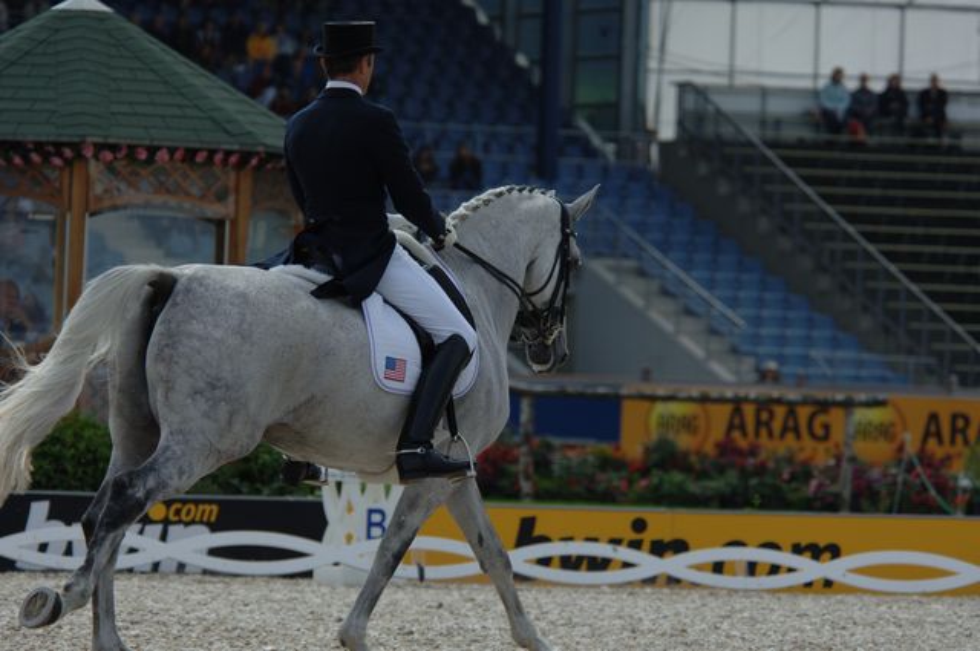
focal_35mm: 292
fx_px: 7952
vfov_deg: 4.7
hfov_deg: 7.1
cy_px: 326
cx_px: 490
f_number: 5.3
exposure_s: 1/1250
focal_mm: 195
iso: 200
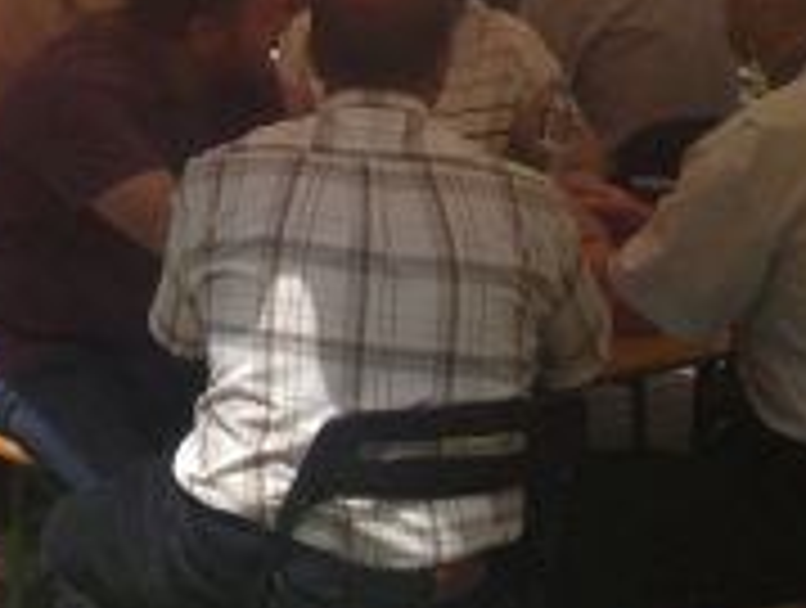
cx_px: -788
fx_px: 3640
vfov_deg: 9.2
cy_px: -419
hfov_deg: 11.4
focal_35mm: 156
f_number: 2.4
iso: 50
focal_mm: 4.28
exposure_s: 1/1082
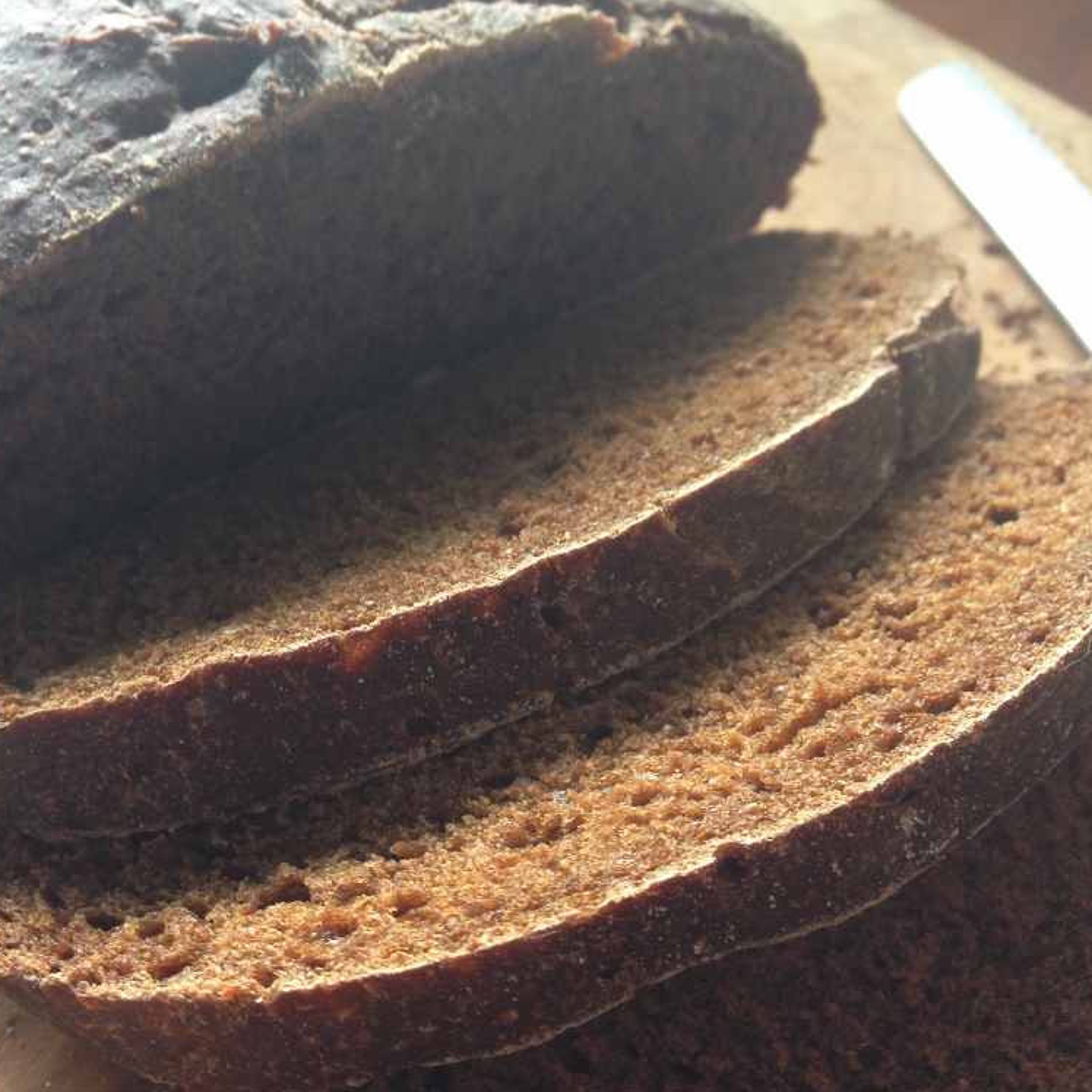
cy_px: 535
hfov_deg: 41.6
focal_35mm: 40
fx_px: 1428
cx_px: 425
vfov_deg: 41.9
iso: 80
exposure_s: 1/20
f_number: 2.4
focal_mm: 4.12
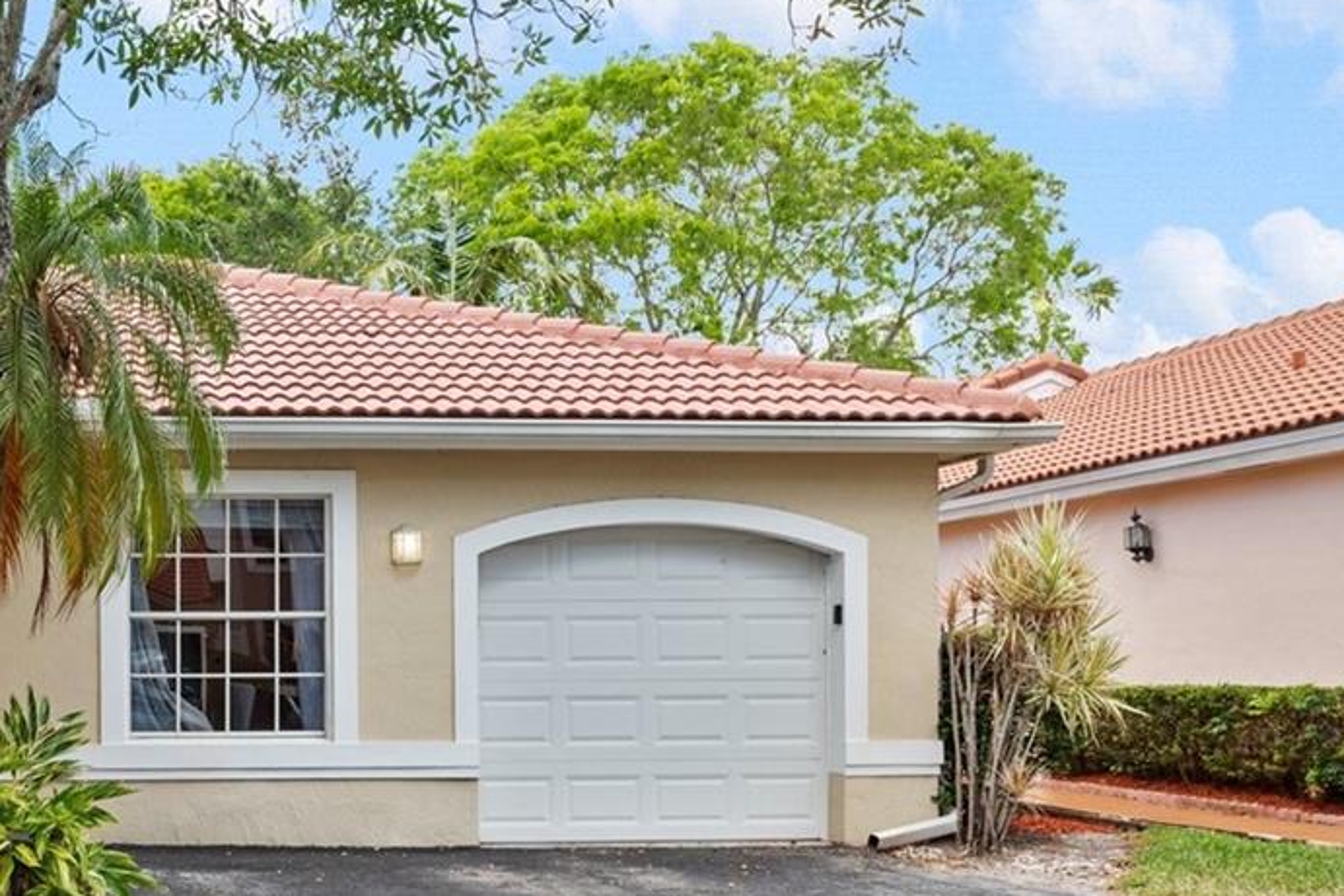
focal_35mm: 44
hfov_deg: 40.9
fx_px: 1643
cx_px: 123
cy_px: 712
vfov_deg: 29.8
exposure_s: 1/160
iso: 200
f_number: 8
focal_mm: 19
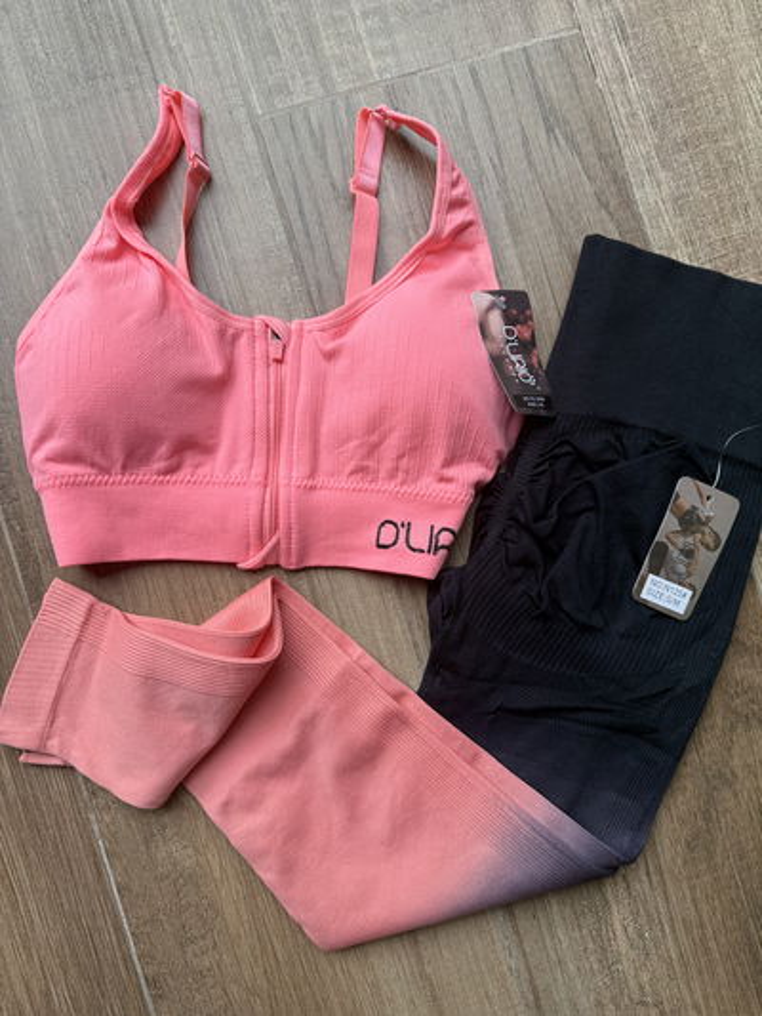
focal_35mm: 24
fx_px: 704
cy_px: 508
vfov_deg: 71.6
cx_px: 381
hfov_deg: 56.8
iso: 80
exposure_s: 1/643
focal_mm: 6.76
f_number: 1.78
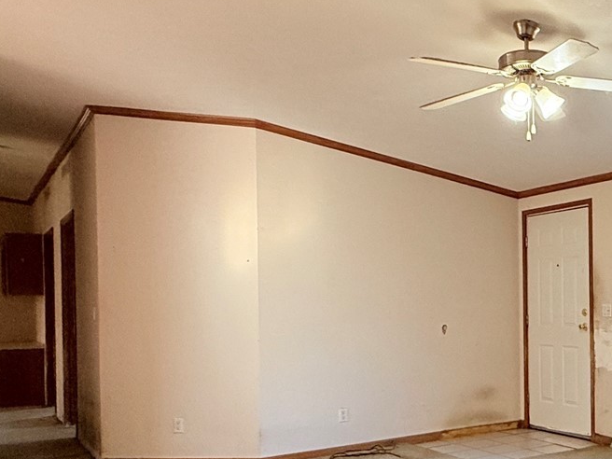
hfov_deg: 40.4
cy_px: 309
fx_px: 725
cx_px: 605
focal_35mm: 41
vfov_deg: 34.8
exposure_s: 1/120
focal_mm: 2.22
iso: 200
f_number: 2.2
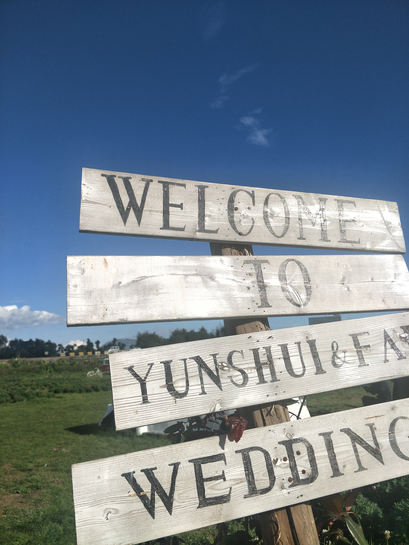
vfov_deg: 71.6
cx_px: 204
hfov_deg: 56.8
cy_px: 272
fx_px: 378
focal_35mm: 24
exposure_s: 1/2013
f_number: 1.7
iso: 33
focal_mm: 4.1
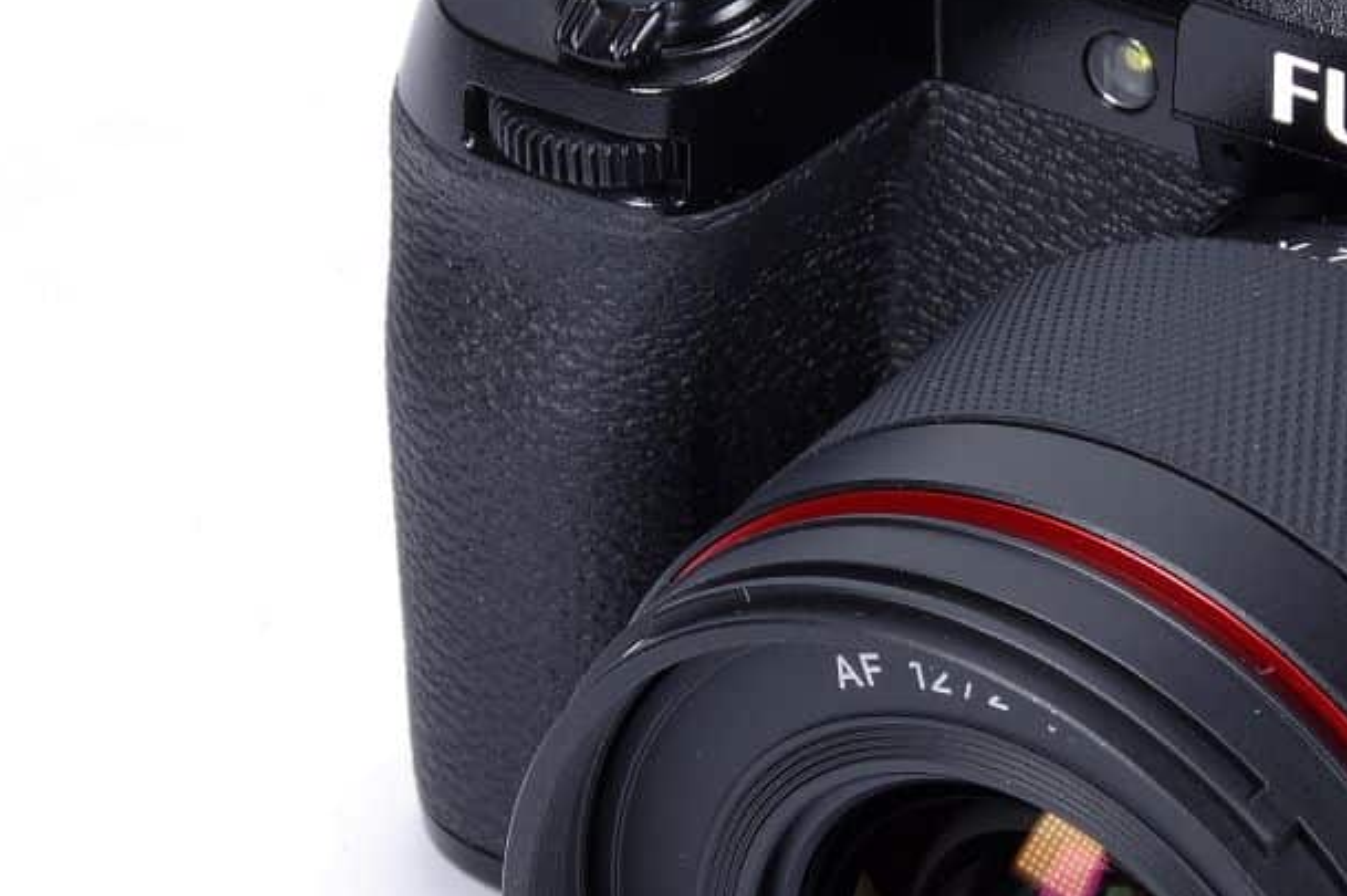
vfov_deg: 5.0
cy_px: 542
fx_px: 10169
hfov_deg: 7.6
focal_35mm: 272
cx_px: 1272
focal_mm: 68
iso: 100
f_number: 16
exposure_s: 1/3.33
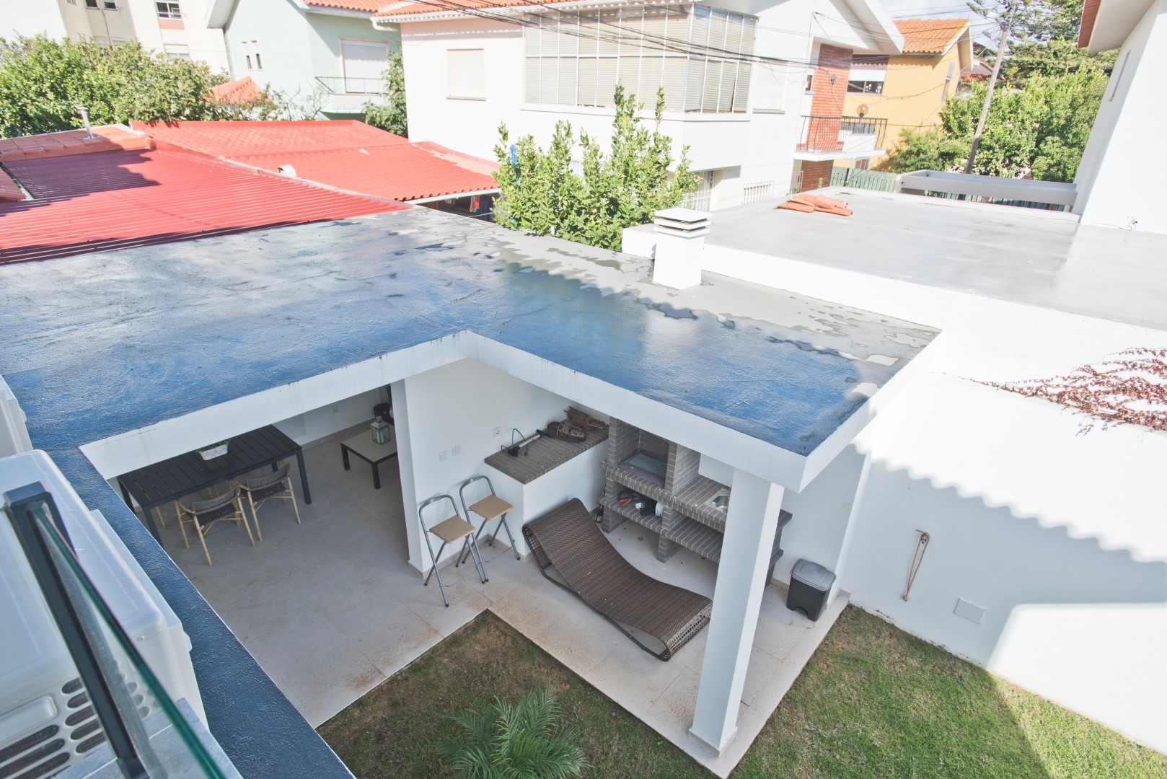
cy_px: 390
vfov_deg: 53.2
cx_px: 584
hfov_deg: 73.7
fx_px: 778
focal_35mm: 24
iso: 200
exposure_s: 1/400
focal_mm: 24
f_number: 10
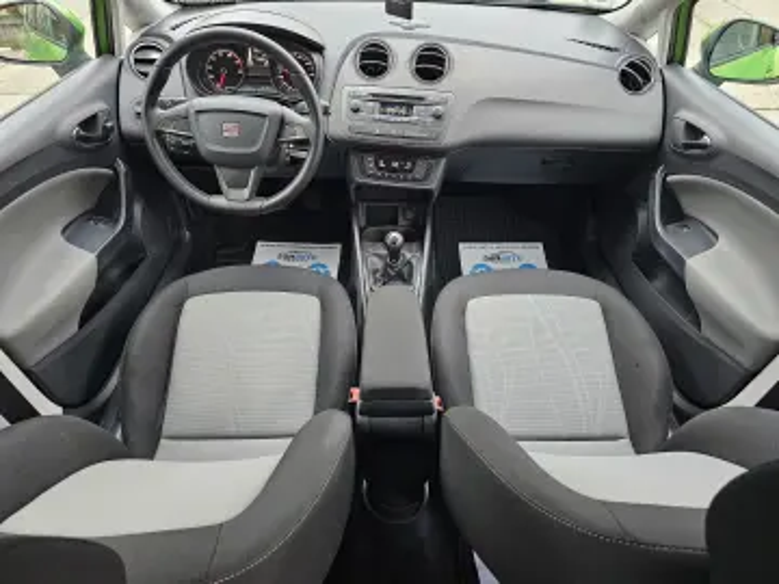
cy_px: 292
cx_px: 390
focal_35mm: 23
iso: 640
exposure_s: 1/50
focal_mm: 6.3
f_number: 1.7
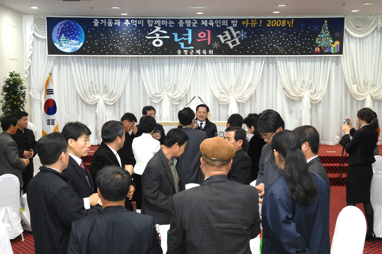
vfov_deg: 28.9
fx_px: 493
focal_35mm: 46
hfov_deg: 42.4
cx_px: 191
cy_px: 127
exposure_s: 1/60
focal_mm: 31
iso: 400
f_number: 5.6
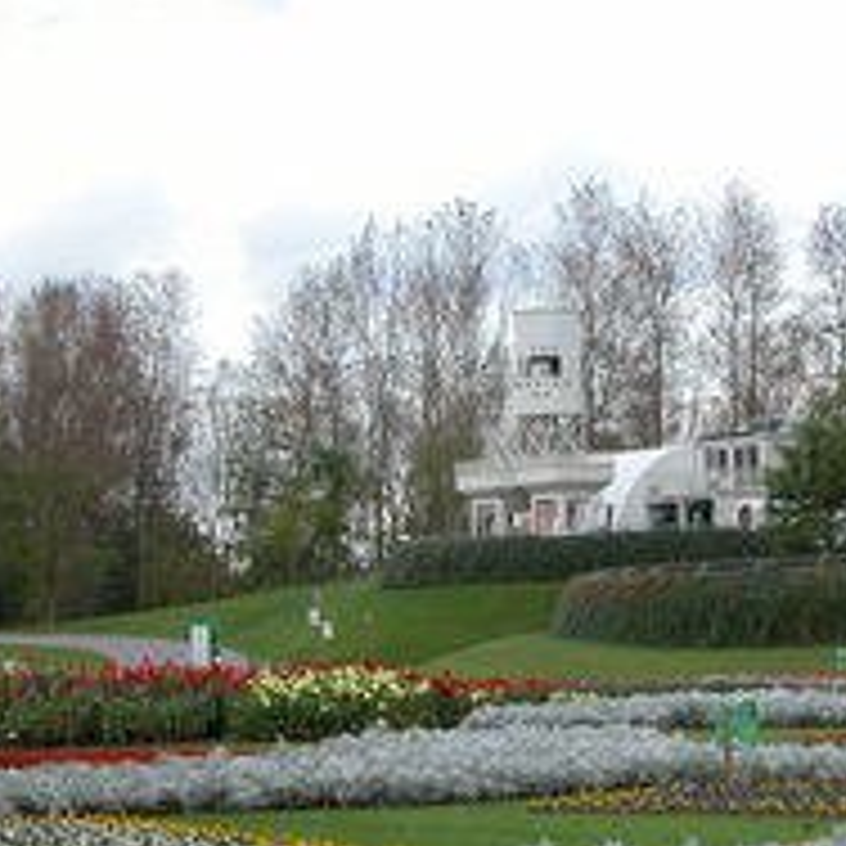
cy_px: 662
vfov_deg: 13.4
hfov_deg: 13.4
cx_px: 562
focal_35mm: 130
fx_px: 3595
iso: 100
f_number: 3.3
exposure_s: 1/87.1
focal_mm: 17.8
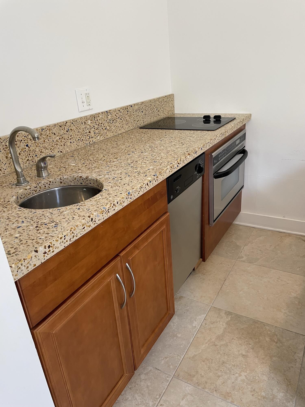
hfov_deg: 53.1
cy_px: 204
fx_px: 305
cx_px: 152
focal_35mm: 26
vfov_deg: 67.3
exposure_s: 1/60
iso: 80
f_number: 1.6
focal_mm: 4.2
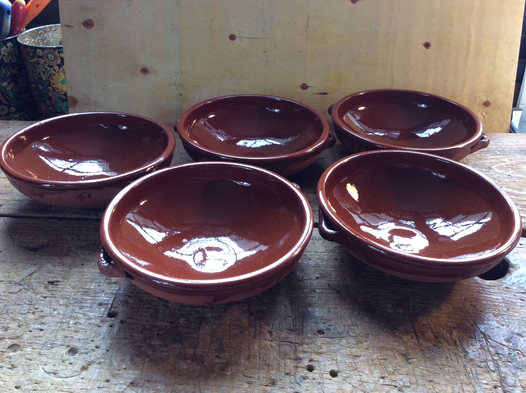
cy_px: 196
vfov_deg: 44.1
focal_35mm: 32
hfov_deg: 56.9
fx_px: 486
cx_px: 263
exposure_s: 1/25
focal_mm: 3.3
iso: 64
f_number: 2.4
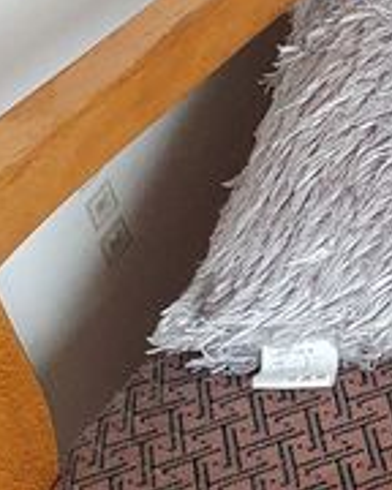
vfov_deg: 13.4
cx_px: 773
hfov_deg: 10.2
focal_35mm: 141
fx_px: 2045
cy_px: -19
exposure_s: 1/120
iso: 200
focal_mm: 4.32
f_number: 2.4
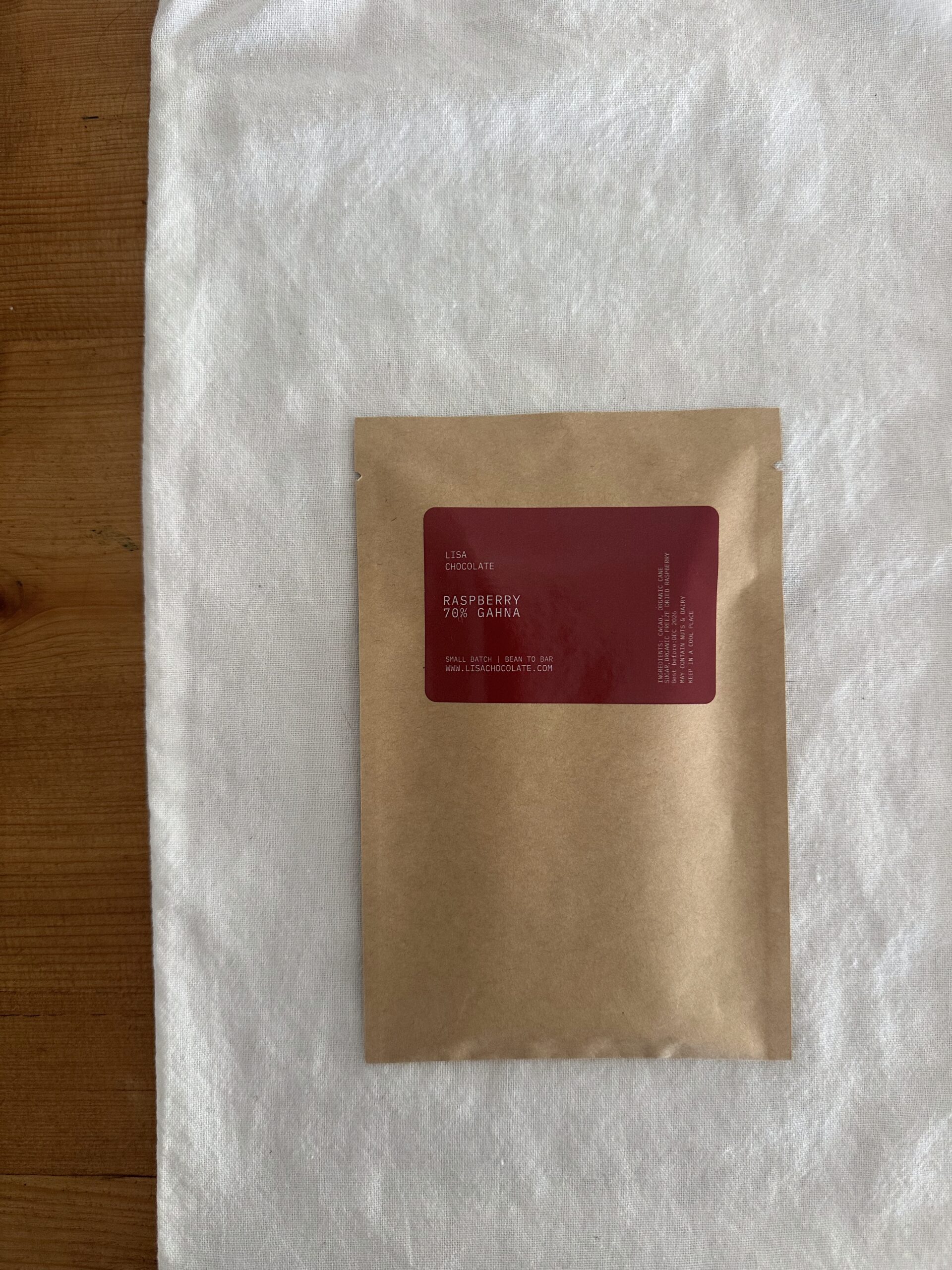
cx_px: 476
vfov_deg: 71.6
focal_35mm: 24
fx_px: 880
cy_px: 635
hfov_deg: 56.8
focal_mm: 6.86
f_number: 1.78
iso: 250
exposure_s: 1/103
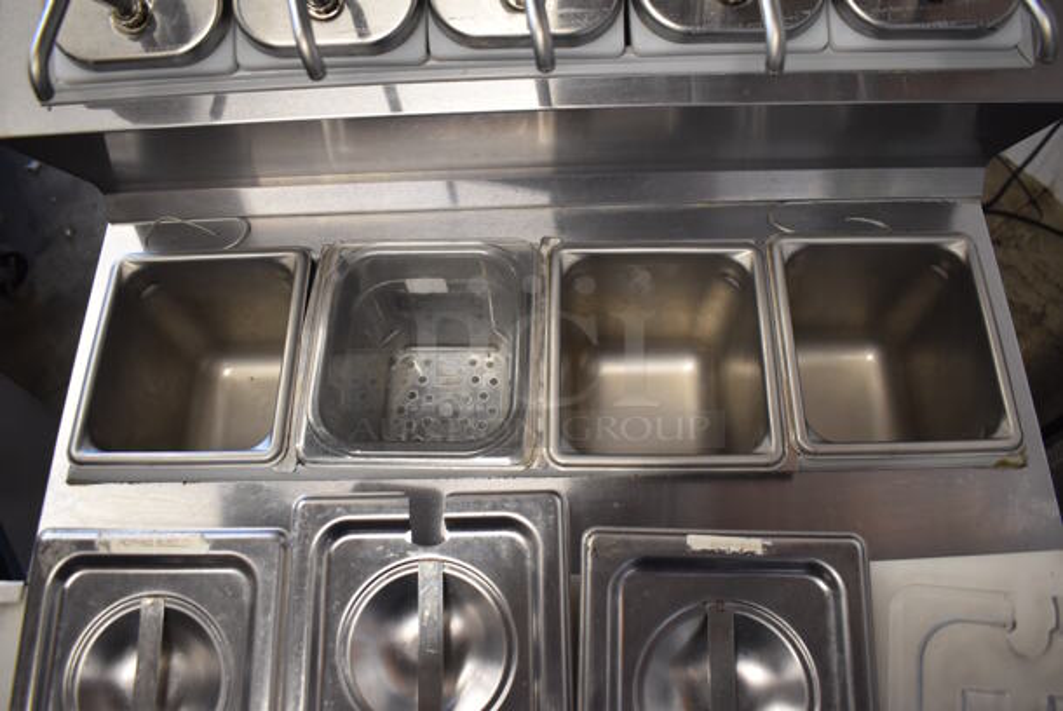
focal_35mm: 27
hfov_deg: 67.3
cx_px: 532
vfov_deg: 48.0
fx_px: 798
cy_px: 356
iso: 1100
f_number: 4
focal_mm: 18
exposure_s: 1/60
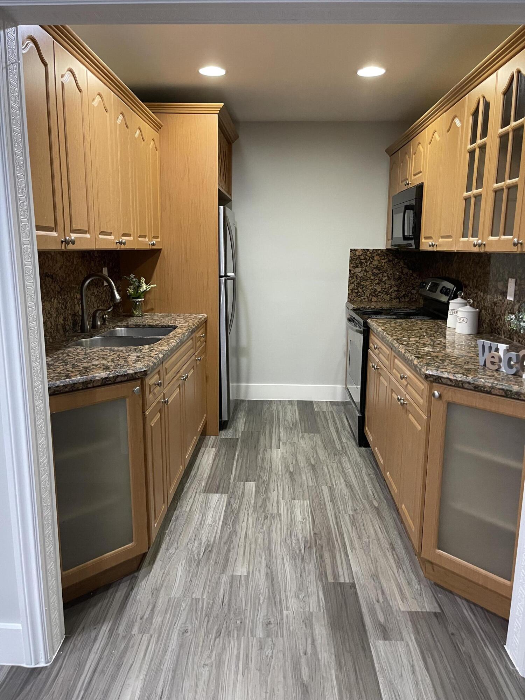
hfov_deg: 53.1
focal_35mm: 26
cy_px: 350
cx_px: 262
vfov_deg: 67.3
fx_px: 526
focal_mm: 5.1
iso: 400
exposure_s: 1/60
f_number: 1.6
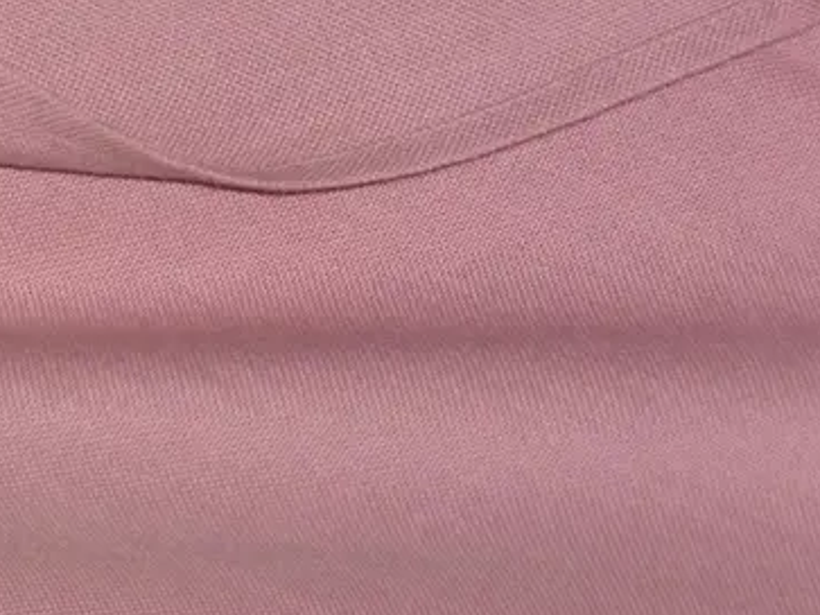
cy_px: 253
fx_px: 5257
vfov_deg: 6.7
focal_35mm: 222
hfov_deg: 8.9
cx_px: 474
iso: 64
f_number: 4.8
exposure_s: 1/125
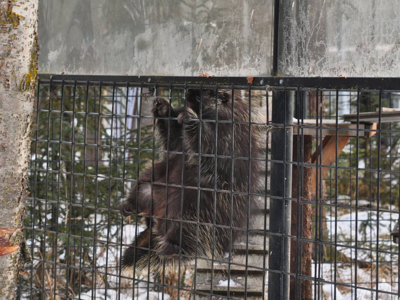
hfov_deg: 11.0
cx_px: 213
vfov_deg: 8.3
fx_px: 2080
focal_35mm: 180
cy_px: 150
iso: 800
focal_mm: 110
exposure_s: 1/100
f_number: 9
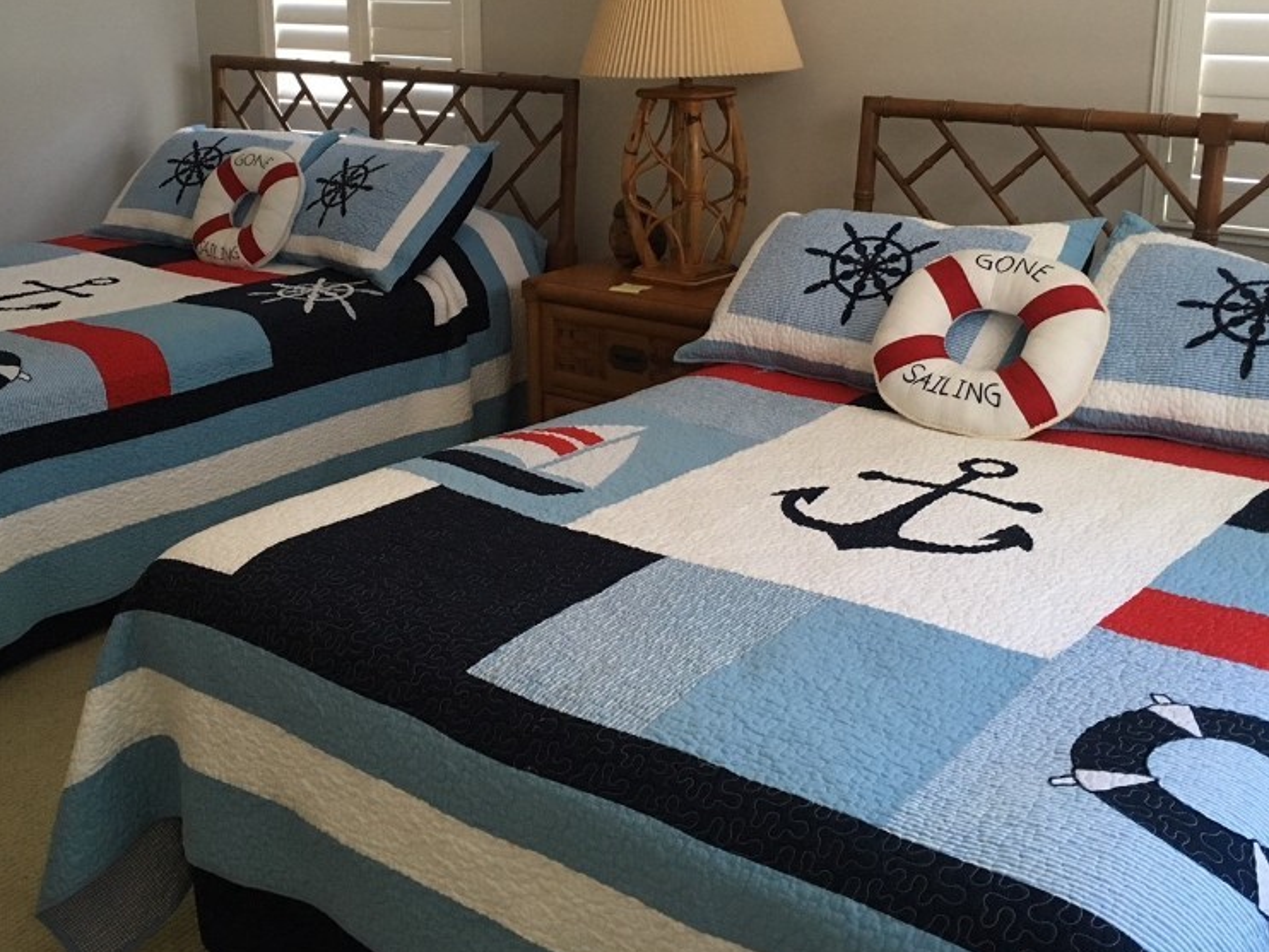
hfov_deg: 46.7
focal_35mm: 40
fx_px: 1467
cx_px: 561
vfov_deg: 35.6
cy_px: 318
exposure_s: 1/30
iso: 125
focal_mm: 4.15
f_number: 2.2
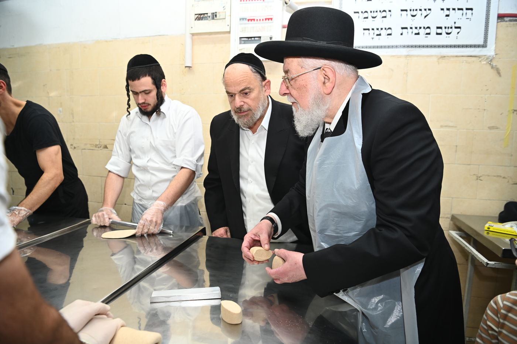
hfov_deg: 73.8
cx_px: 258
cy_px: 172
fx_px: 344
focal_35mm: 24
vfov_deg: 53.1
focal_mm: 24
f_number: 4
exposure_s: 1/200
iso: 500
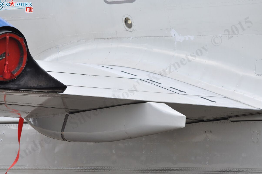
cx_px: 132
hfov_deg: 6.2
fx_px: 2428
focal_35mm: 334
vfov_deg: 4.1
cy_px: 89
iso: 200
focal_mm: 210
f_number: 8
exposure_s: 1/200
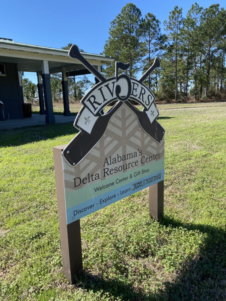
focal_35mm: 26
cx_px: 113
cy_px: 150
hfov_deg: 53.1
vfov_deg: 67.3
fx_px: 226
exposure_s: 1/1258
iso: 32
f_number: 1.8
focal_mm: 4.25
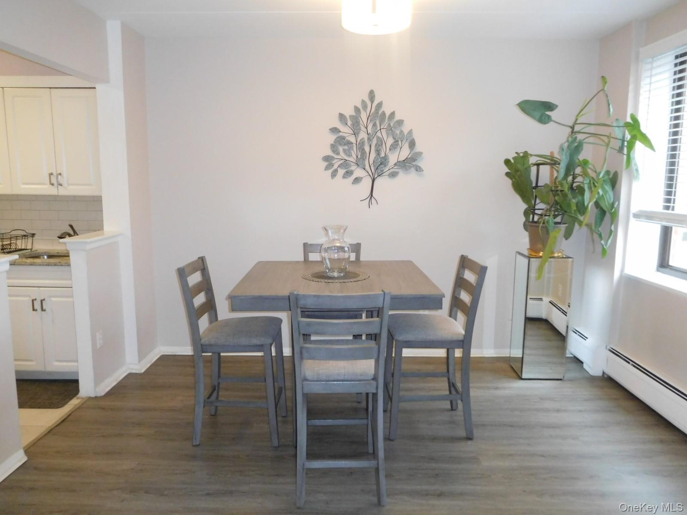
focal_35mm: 25
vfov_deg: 54.9
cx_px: 344
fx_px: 496
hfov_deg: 69.4
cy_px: 258
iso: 560
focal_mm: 4.5
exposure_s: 1/30
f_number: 3.4
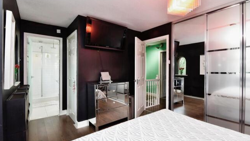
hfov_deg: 95.9
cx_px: 124
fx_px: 113
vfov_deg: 63.9
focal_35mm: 17
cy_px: 74
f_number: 6.3
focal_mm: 16
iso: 640
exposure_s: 1/13
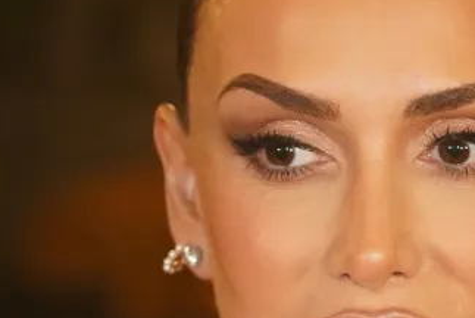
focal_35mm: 369
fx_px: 4873
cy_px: 201
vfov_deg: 3.7
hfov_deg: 5.6
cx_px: 357
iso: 5000
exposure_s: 1/250
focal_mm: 105
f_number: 4
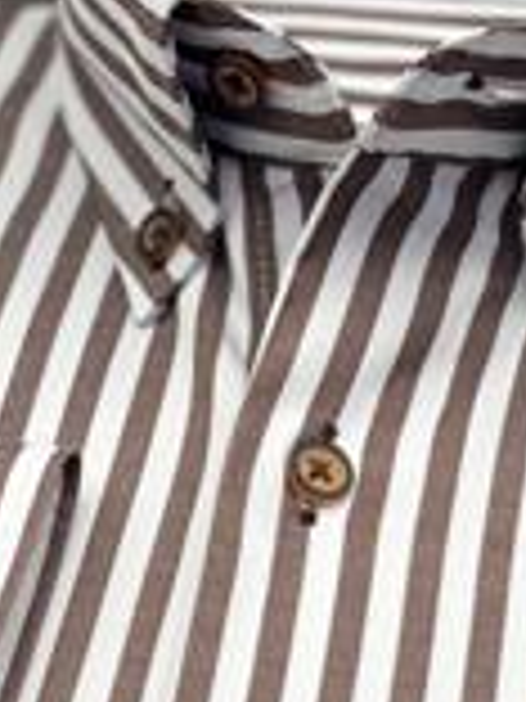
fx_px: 2796
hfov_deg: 10.7
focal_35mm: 138
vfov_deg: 14.2
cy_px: 538
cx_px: 306
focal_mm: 6
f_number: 2
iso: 32
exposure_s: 1/122
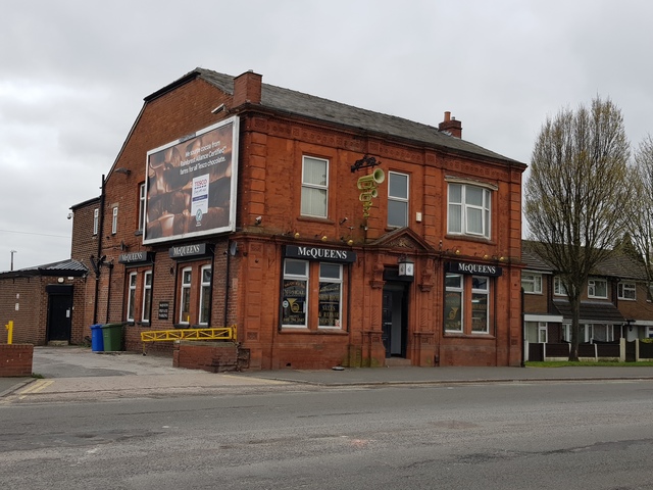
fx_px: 490
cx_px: 326
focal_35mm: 26
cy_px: 245
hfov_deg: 67.3
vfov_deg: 53.1
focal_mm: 4.2
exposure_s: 1/832
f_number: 1.7
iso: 40
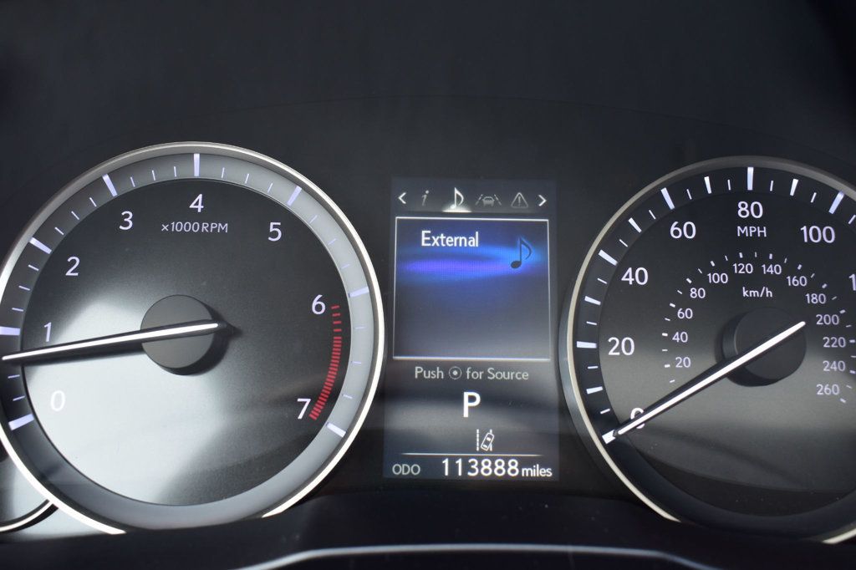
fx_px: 891
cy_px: 285
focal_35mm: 38
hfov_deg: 51.3
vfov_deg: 35.5
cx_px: 428
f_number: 7.1
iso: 400
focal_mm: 25
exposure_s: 1/30
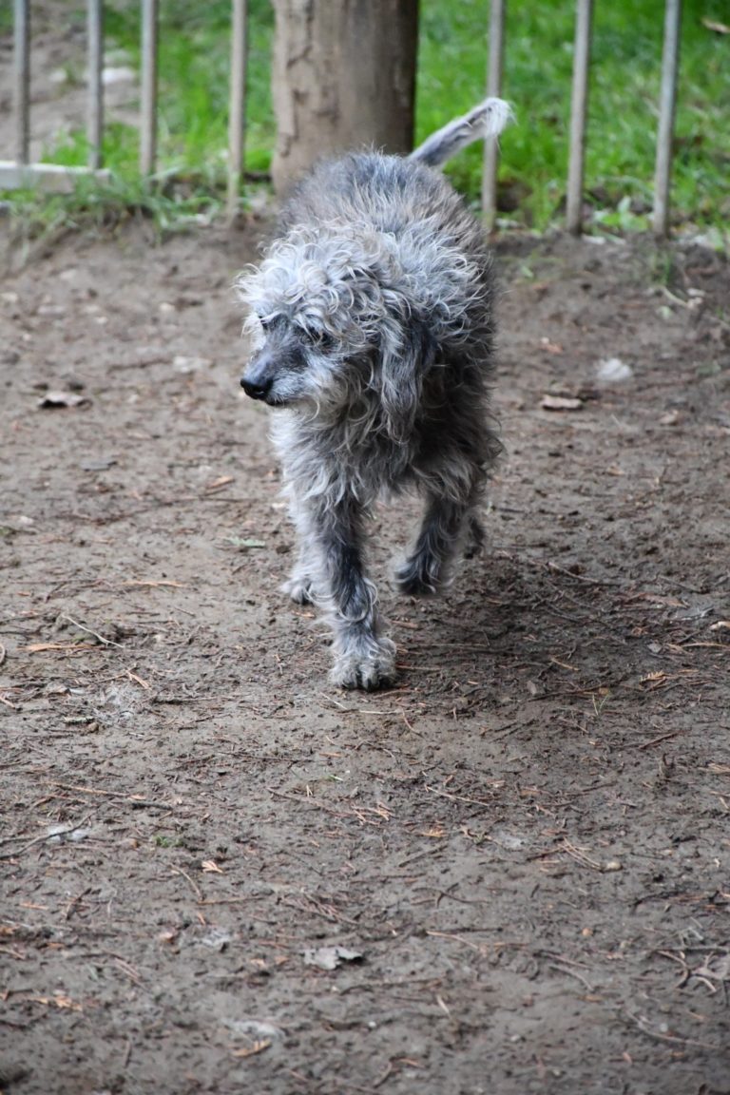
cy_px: 548
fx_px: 6387
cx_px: 365
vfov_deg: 9.8
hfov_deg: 6.5
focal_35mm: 210
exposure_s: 1/500
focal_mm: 140
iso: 9000
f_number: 5.6
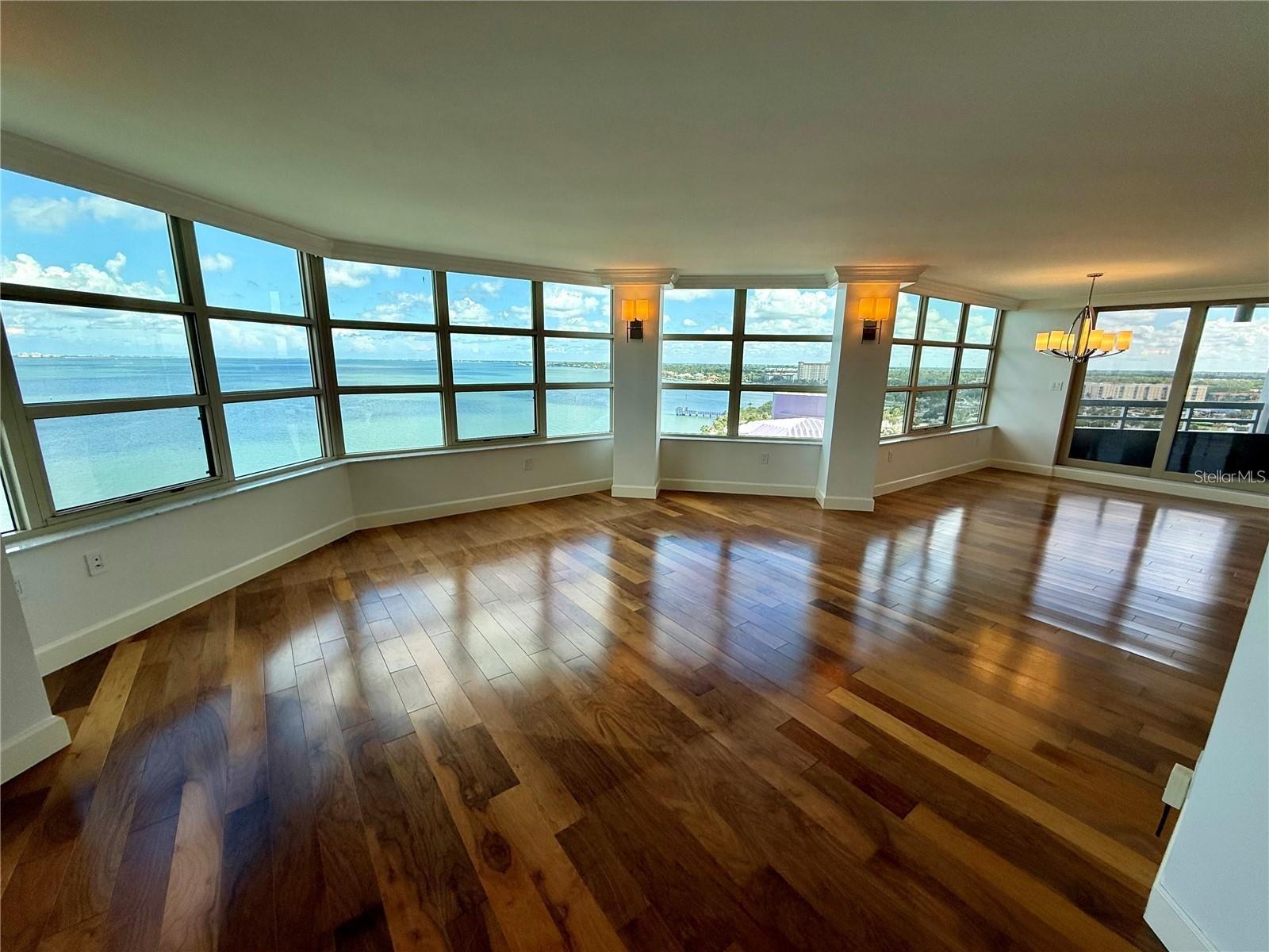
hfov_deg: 102.1
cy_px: 476
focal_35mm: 14
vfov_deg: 85.7
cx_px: 634
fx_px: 513
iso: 64
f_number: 2.2
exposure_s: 1/379
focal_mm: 2.22
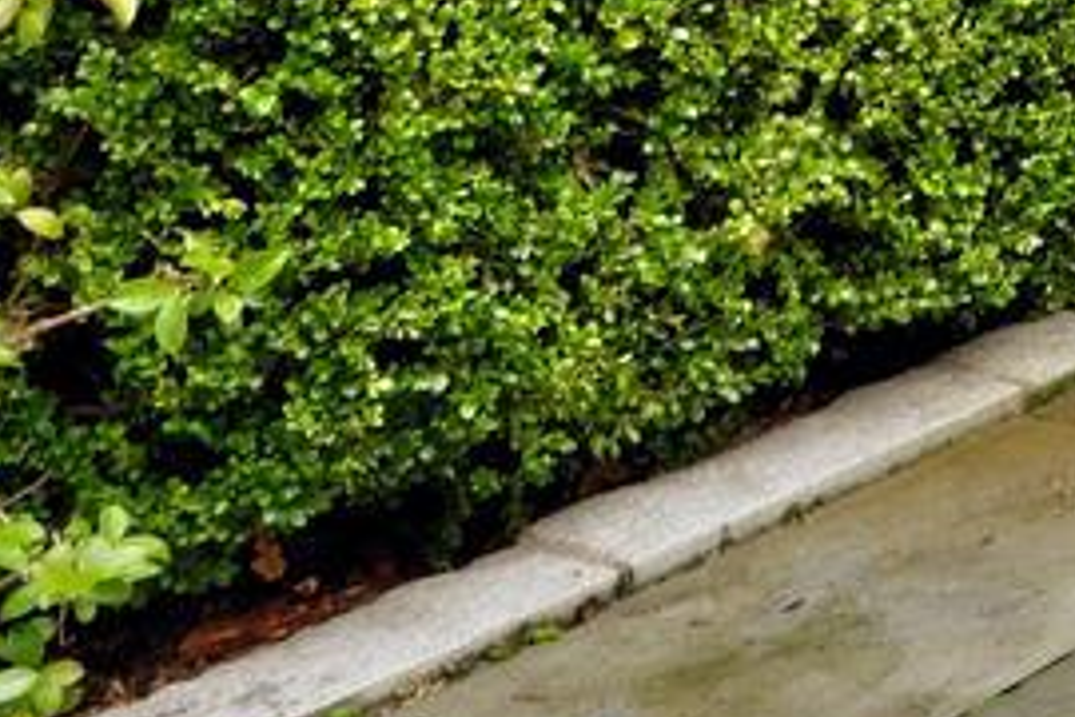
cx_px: 2194
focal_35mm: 106
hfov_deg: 15.3
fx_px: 3165
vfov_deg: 11.8
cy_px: -649
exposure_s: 1/30
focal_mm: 14
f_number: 14
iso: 320
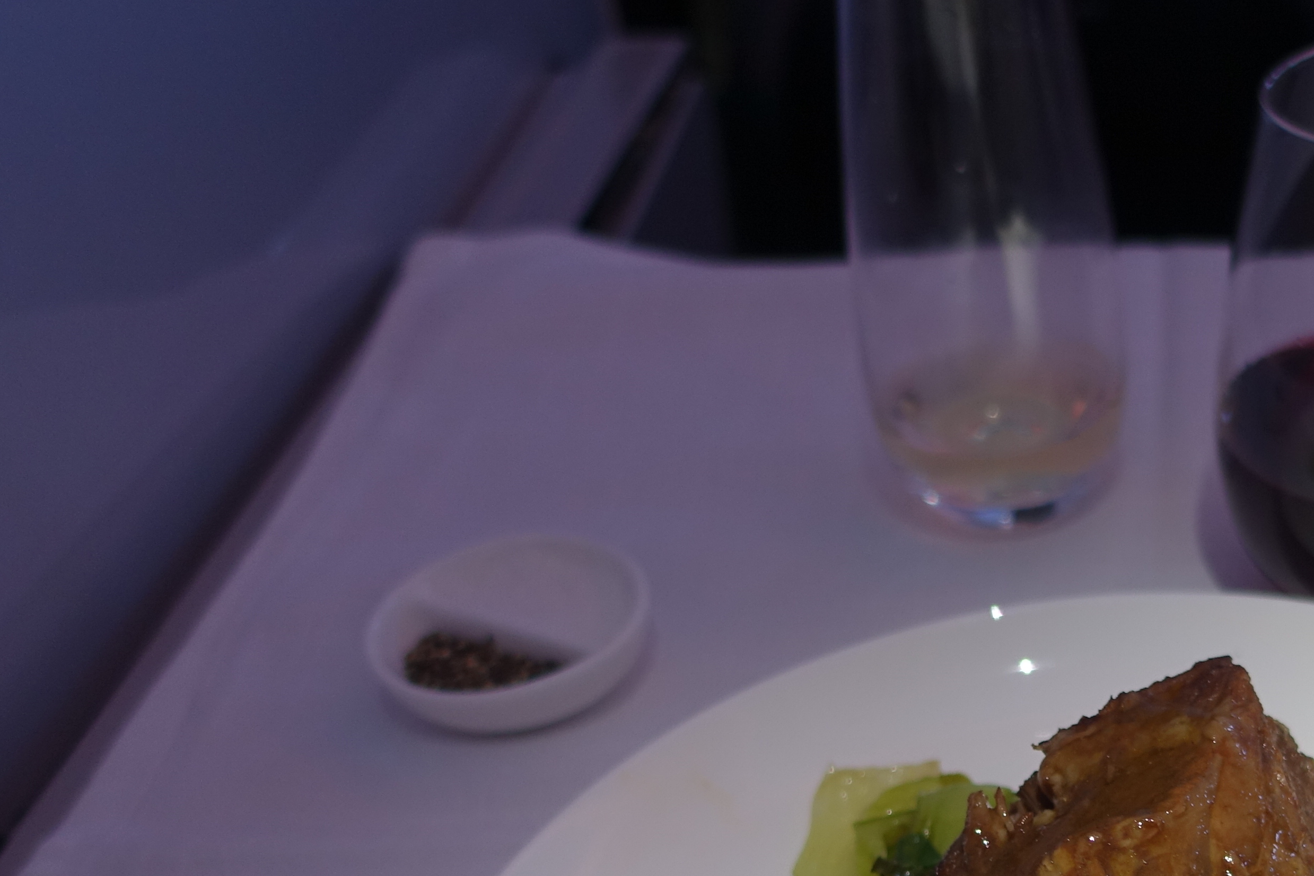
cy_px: 799
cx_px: 1157
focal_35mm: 53
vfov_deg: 24.7
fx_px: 1934
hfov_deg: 35.5
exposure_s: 1/30
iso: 125
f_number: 2
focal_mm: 8.8
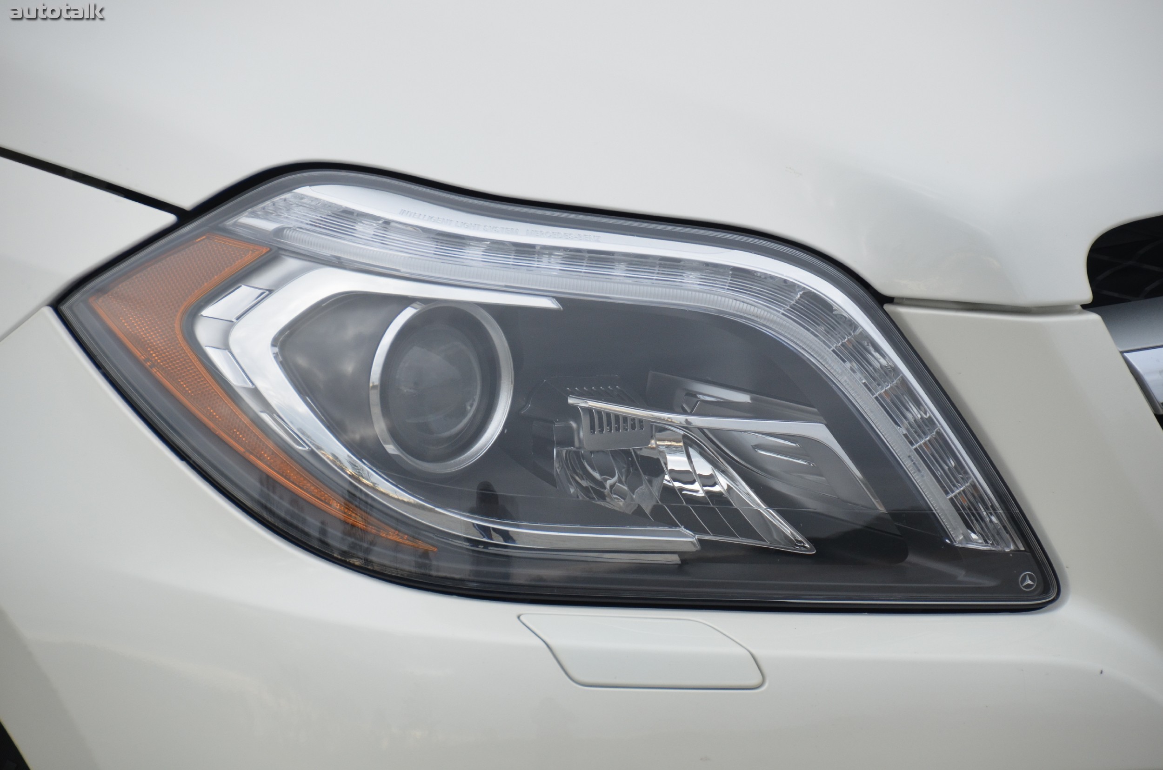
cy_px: 385
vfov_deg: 6.1
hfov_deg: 9.2
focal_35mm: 225
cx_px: 582
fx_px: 7254
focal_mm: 150
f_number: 5.6
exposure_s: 1/1000
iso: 500
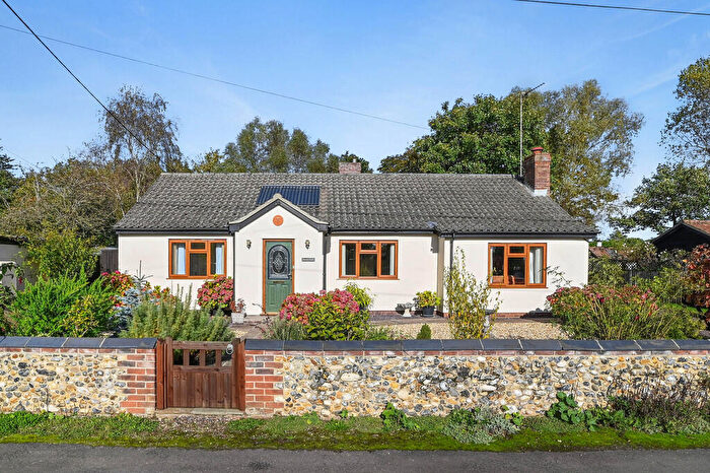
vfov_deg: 81.2
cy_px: 236
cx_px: 355
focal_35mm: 14
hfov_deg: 104.3
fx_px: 276
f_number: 11
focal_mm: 14
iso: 500
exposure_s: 1/800
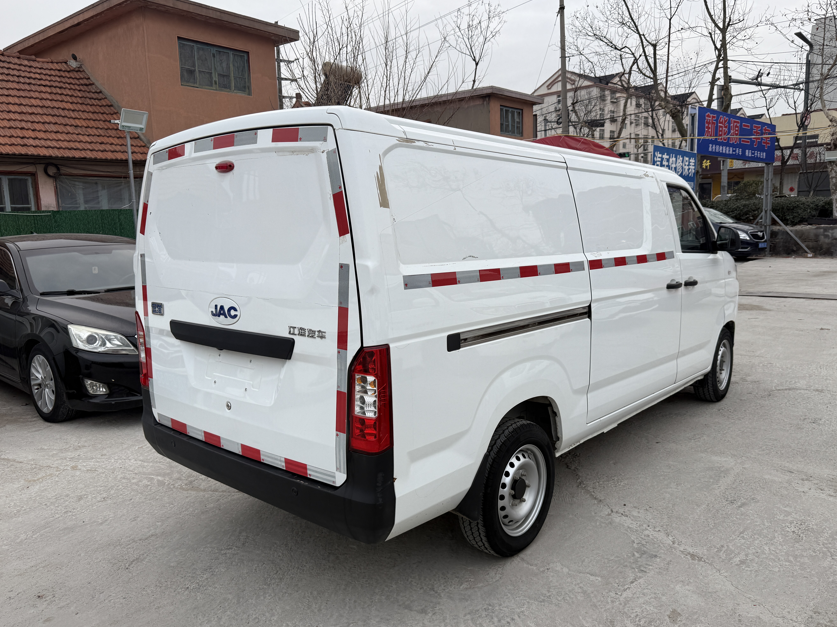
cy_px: 315
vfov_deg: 53.1
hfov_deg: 67.2
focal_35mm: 26
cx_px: 444
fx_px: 629
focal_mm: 6.76
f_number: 1.78
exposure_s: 1/379
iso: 80
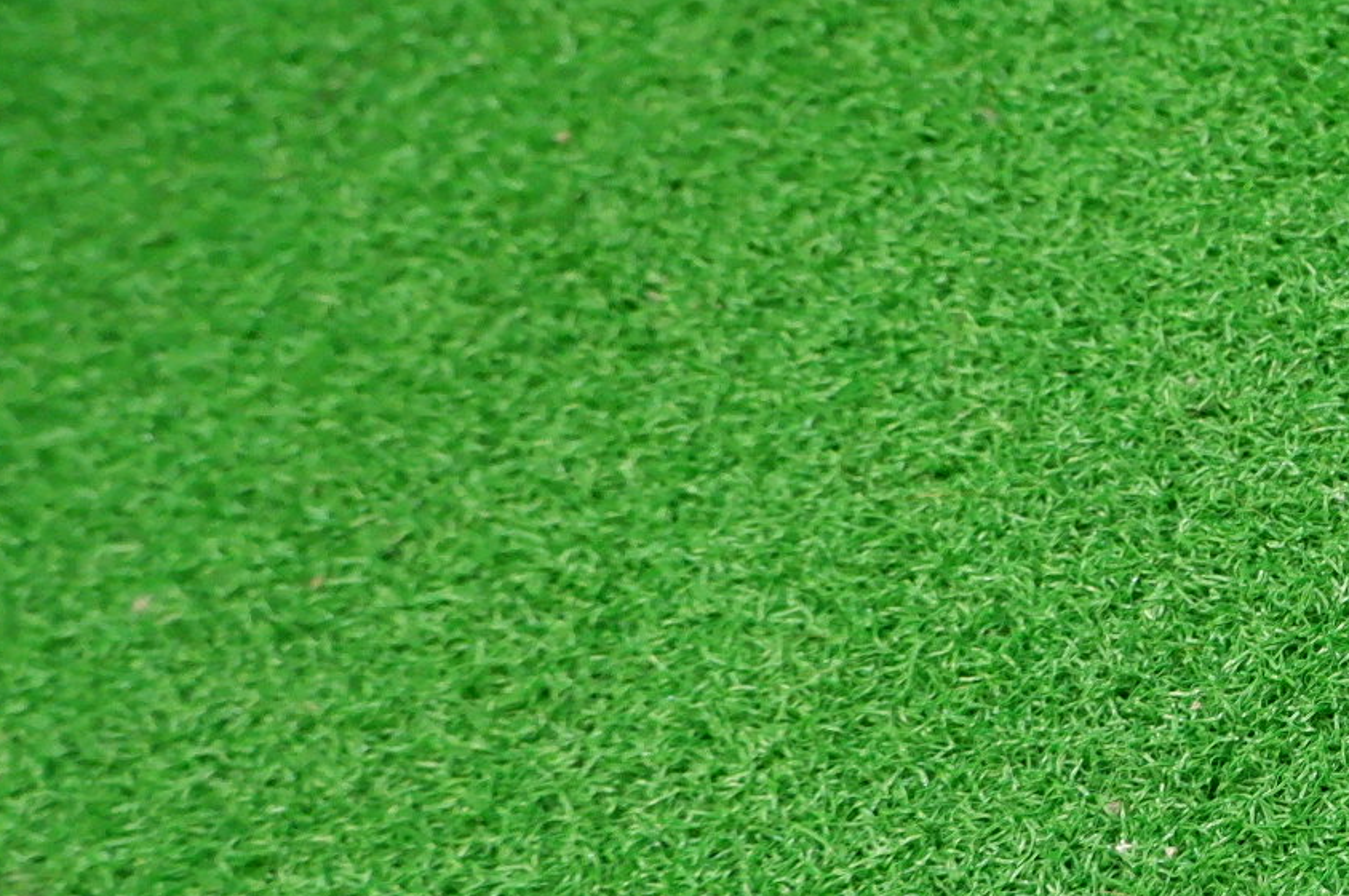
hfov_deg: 21.0
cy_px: 624
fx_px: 3070
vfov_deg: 16.6
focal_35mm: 82
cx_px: 2024
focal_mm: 15.2
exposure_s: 1/34
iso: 2500
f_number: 4
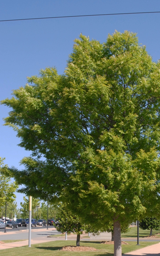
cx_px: 110
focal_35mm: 59
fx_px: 412
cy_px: 160
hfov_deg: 21.9
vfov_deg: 34.4
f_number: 9
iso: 400
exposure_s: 1/320
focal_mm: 28
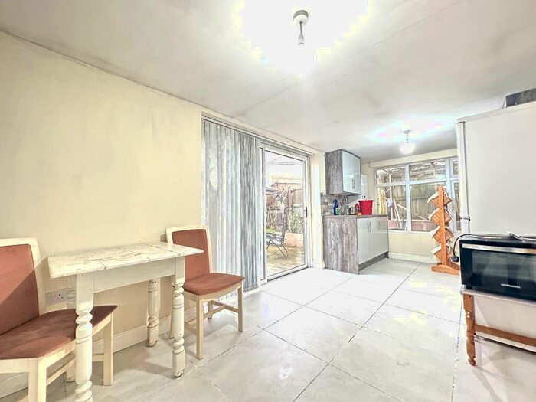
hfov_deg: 102.1
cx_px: 268
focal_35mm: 14
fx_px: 217
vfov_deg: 85.7
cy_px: 201
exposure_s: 1/50
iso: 1250
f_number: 2.2
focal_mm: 2.22
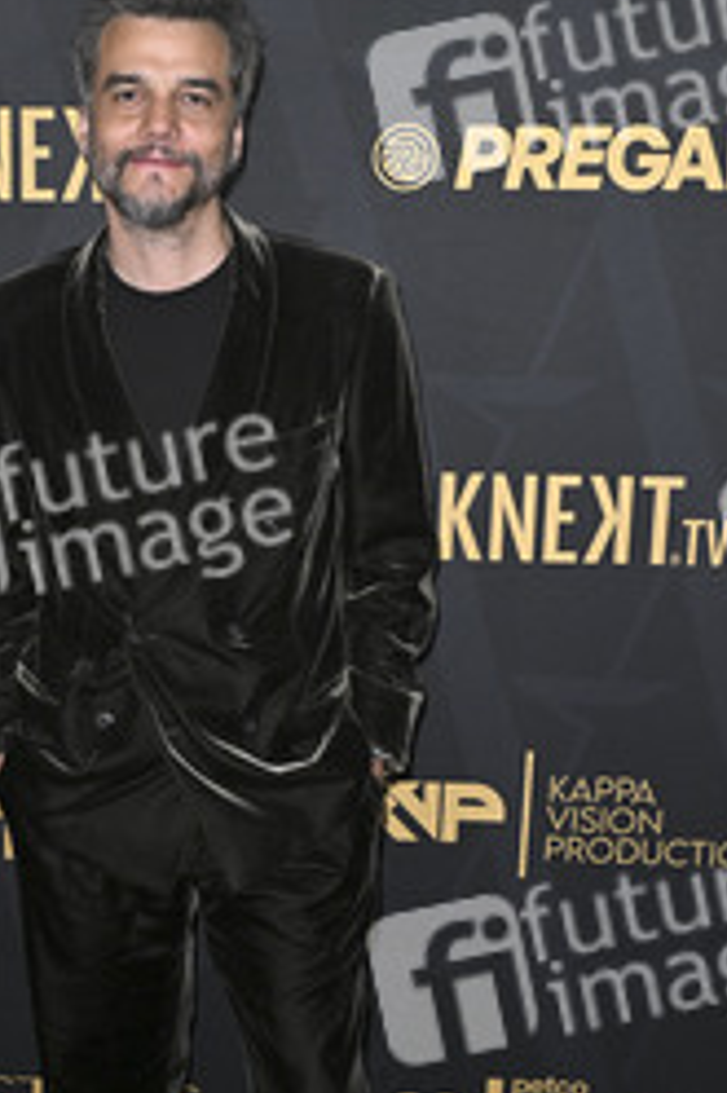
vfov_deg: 34.1
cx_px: 194
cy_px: 740
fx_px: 1759
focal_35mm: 58
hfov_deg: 23.1
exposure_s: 1/320
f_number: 5.6
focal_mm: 36
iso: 2000
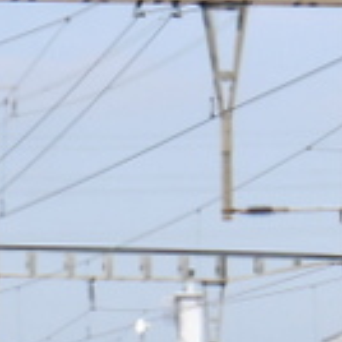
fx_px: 6192
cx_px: 561
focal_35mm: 554
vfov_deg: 3.2
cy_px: 556
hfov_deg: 3.2
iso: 160
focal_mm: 42
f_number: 8
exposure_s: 1/250
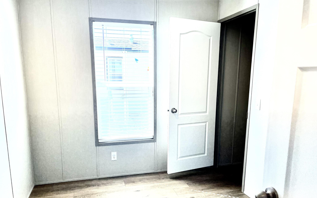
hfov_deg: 66.5
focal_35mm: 28
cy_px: 119
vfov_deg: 44.3
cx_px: 158
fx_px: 242
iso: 50
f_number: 1.6
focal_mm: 5.1
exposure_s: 1/164
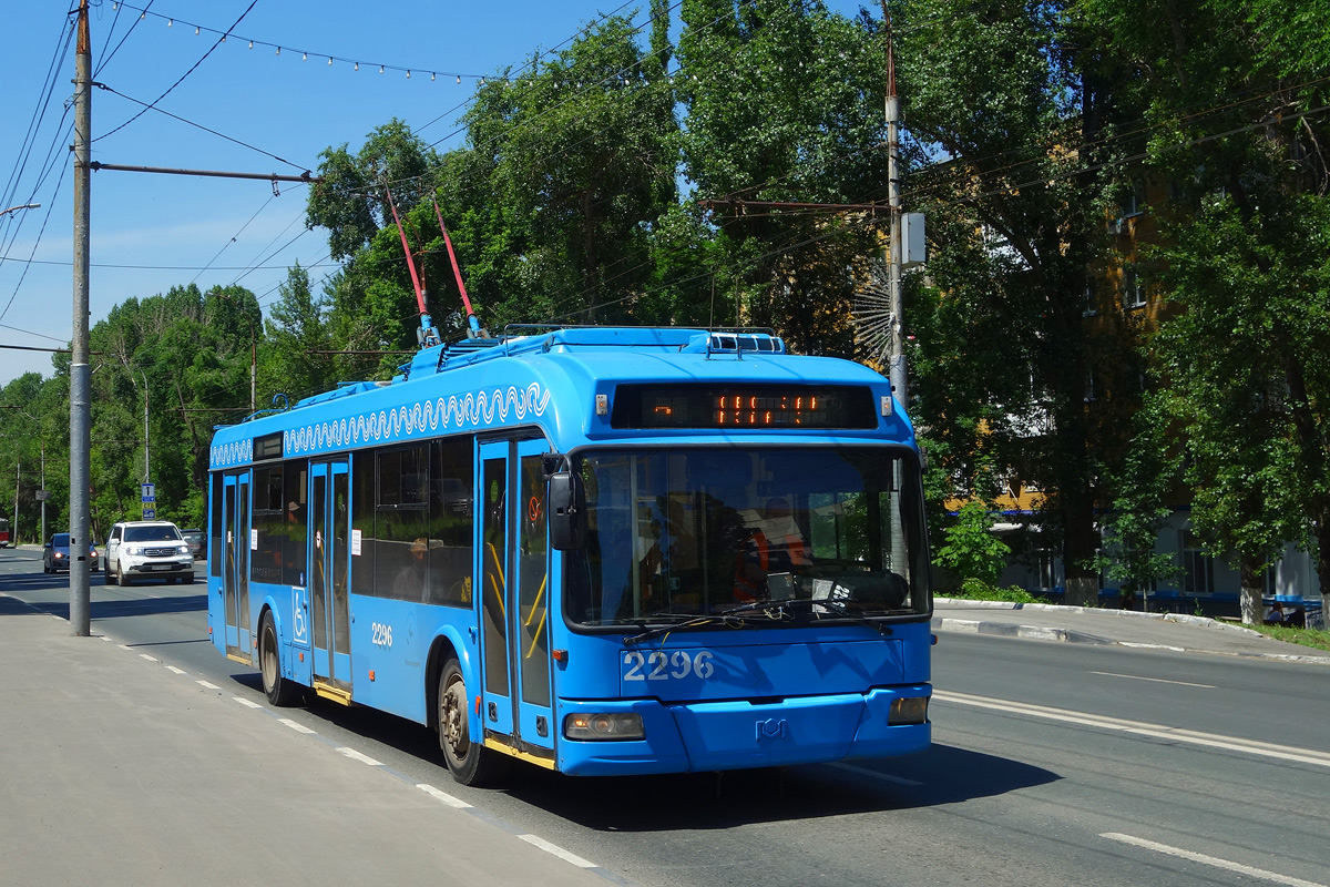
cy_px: 444
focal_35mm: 41
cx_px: 665
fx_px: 1515
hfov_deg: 47.4
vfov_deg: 32.6
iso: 125
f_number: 6.3
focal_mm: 15.28
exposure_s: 1/500
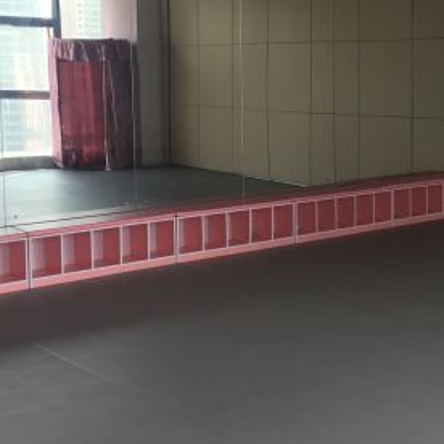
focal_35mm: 65
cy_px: 155
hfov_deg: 25.9
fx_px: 943
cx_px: 370
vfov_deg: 26.4
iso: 40
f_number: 2.2
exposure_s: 1/100
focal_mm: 4.15
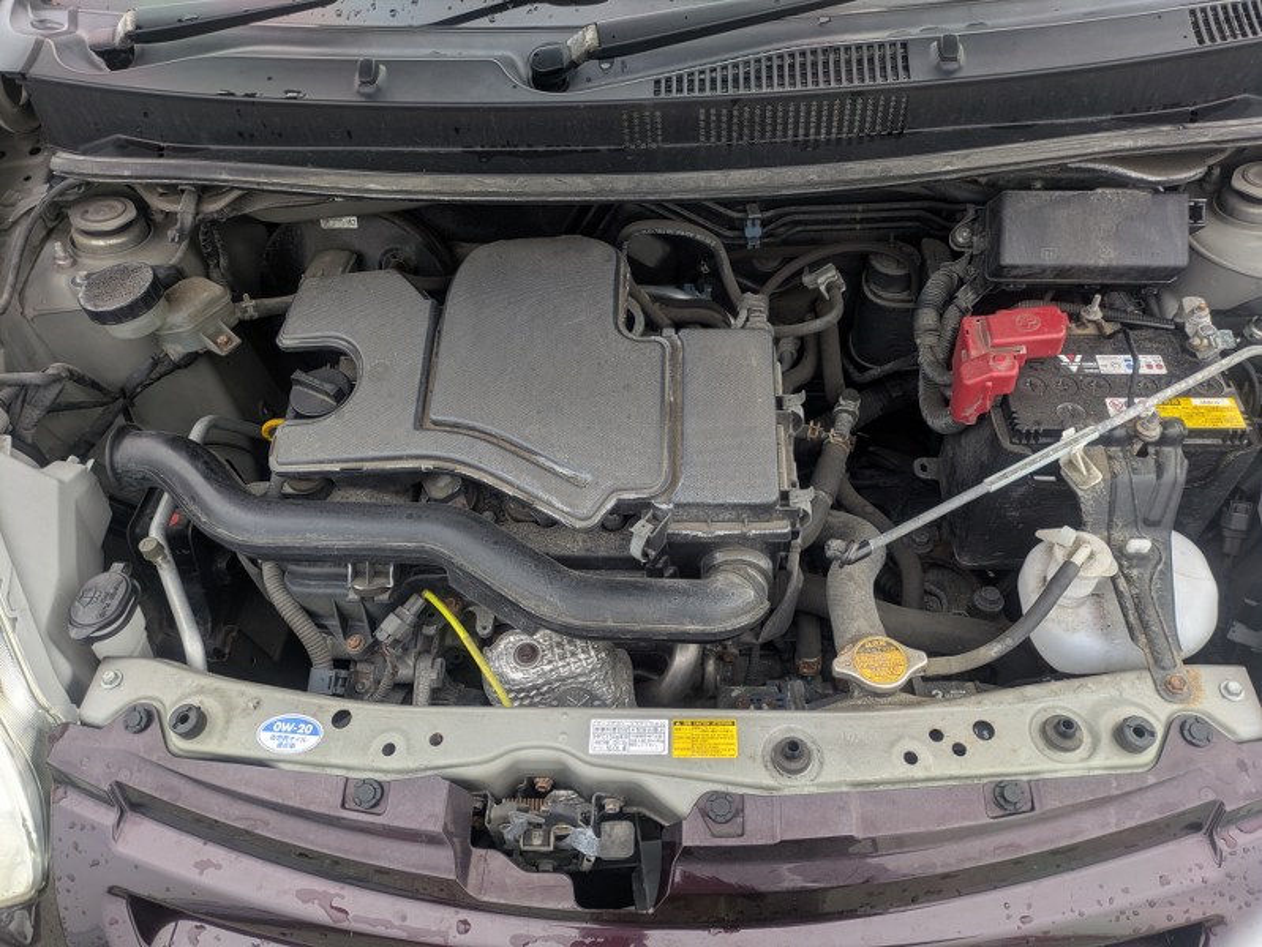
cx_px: 631
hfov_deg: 69.4
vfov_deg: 54.9
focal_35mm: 25
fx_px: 912
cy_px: 474
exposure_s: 1/139
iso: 45
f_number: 1.89
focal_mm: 5.43
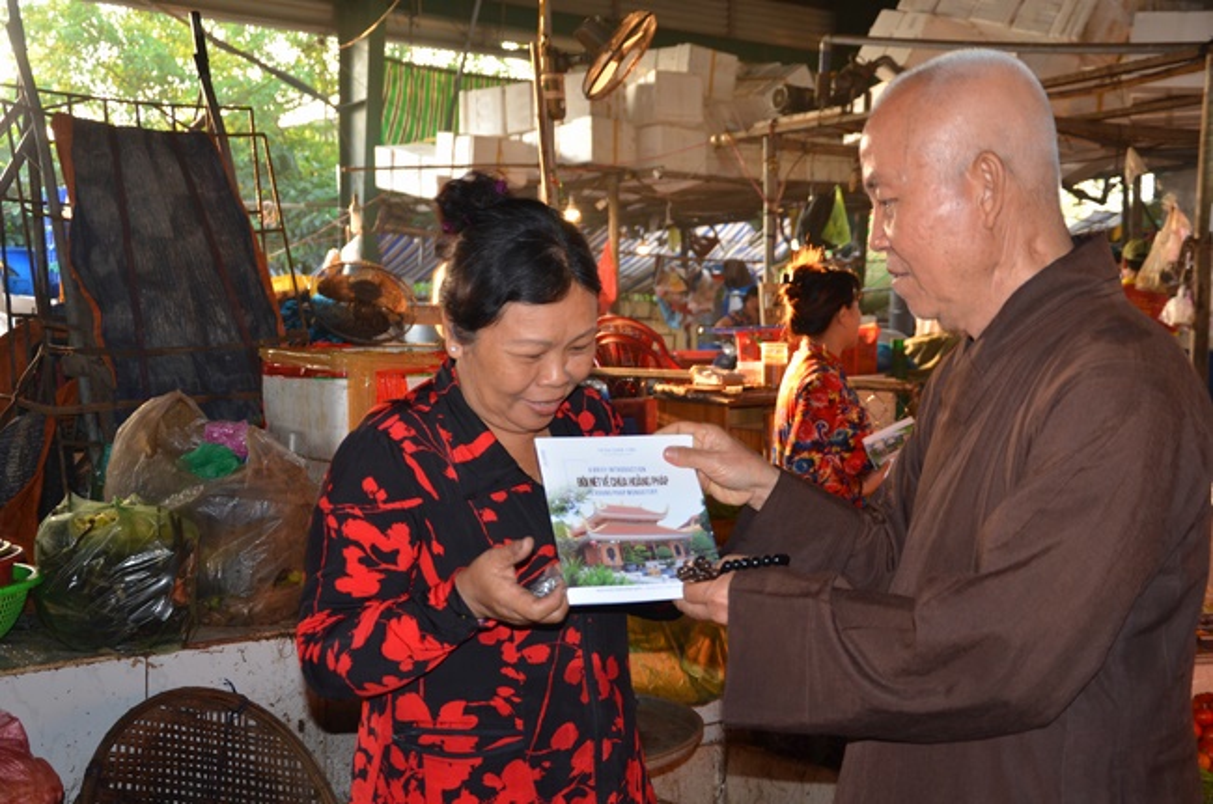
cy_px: 402
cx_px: 606
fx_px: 1514
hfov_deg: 43.7
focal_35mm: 45
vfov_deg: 29.8
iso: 500
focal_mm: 30
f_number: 4.2
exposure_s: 1/60
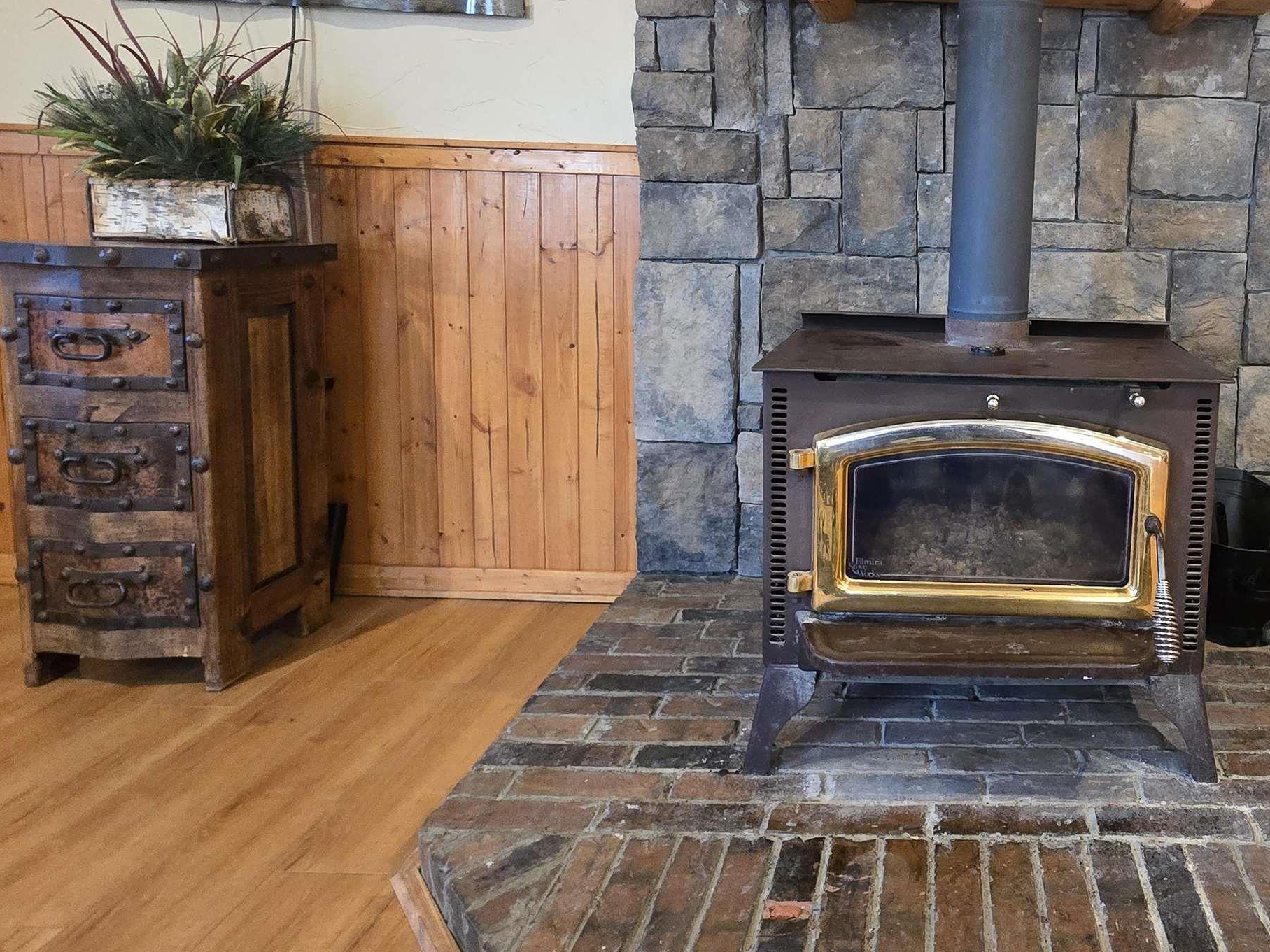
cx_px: 976
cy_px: 290
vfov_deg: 59.1
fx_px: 807
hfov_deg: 70.4
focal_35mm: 22
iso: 1000
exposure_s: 1/60
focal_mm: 2.2
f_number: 2.2
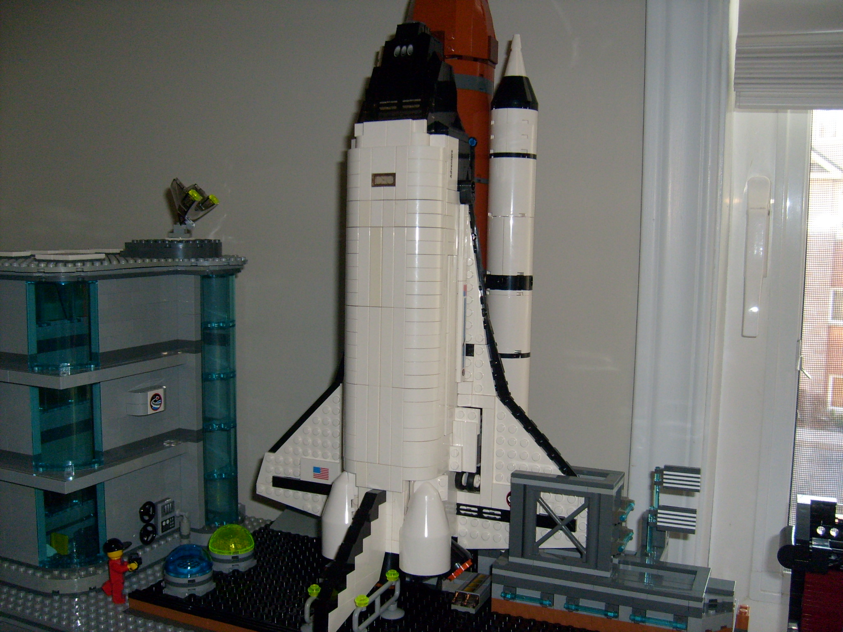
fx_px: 852
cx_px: 422
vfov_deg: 40.7
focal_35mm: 35
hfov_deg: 52.6
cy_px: 316
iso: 100
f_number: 2.8
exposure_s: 1/45
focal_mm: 5.8
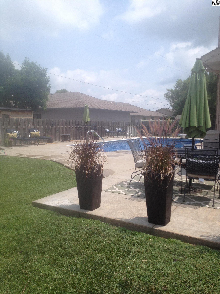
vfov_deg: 52.6
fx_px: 297
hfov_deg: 40.7
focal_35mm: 35
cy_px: 147
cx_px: 110
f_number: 2.4
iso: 50
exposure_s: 1/1783
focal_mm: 4.28
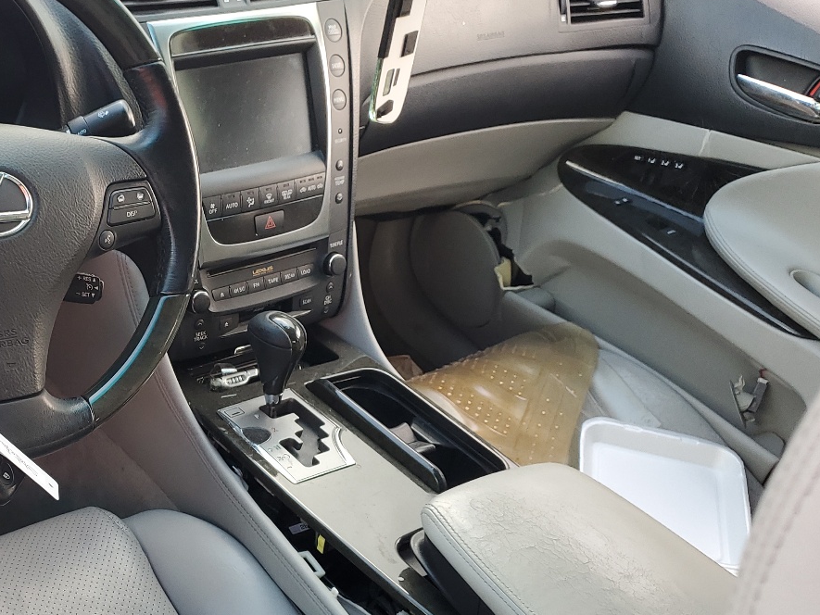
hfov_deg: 38.0
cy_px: 416
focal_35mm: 47
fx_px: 1114
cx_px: 98
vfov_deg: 30.6
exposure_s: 1/120
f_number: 1.5
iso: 53
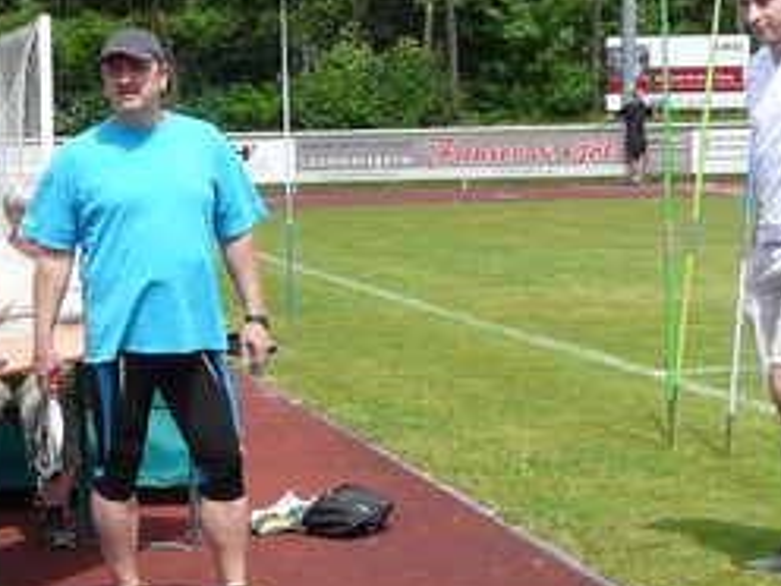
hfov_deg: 16.4
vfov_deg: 12.8
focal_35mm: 116
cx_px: -101
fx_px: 2617
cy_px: 375
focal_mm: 4.6
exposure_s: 1/640
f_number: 3.6
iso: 100
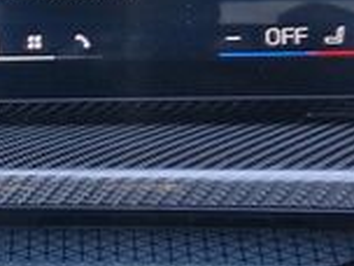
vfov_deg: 11.4
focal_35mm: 129
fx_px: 1319
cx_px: -40
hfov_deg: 14.9
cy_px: 6
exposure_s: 1/50
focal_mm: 5.54
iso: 64
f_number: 1.8
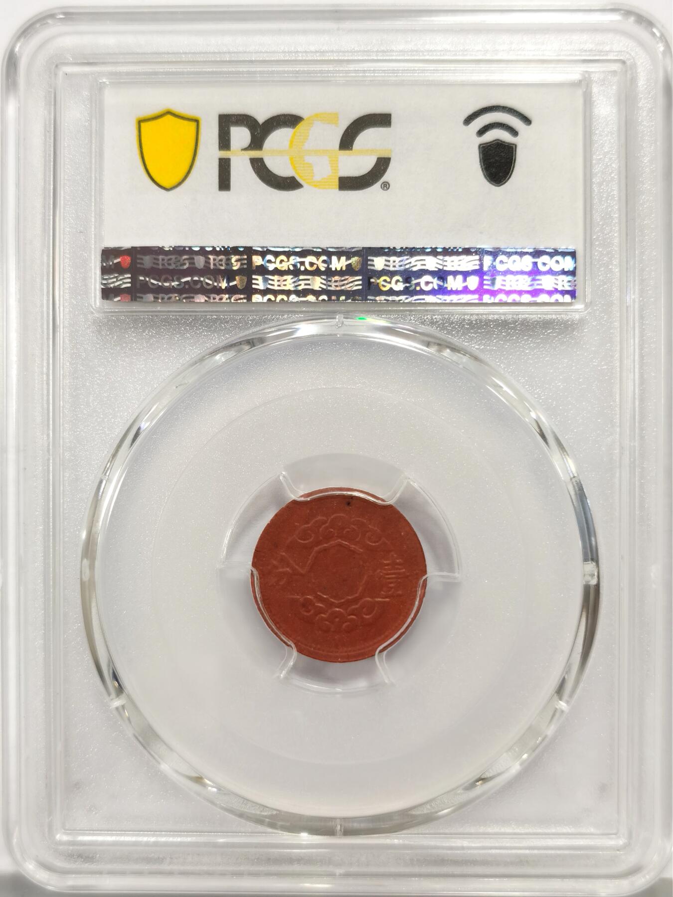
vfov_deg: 35.5
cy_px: 448
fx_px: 1400
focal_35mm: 54
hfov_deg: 27.0
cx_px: 336
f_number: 16
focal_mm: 5.56
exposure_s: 1/100
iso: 100
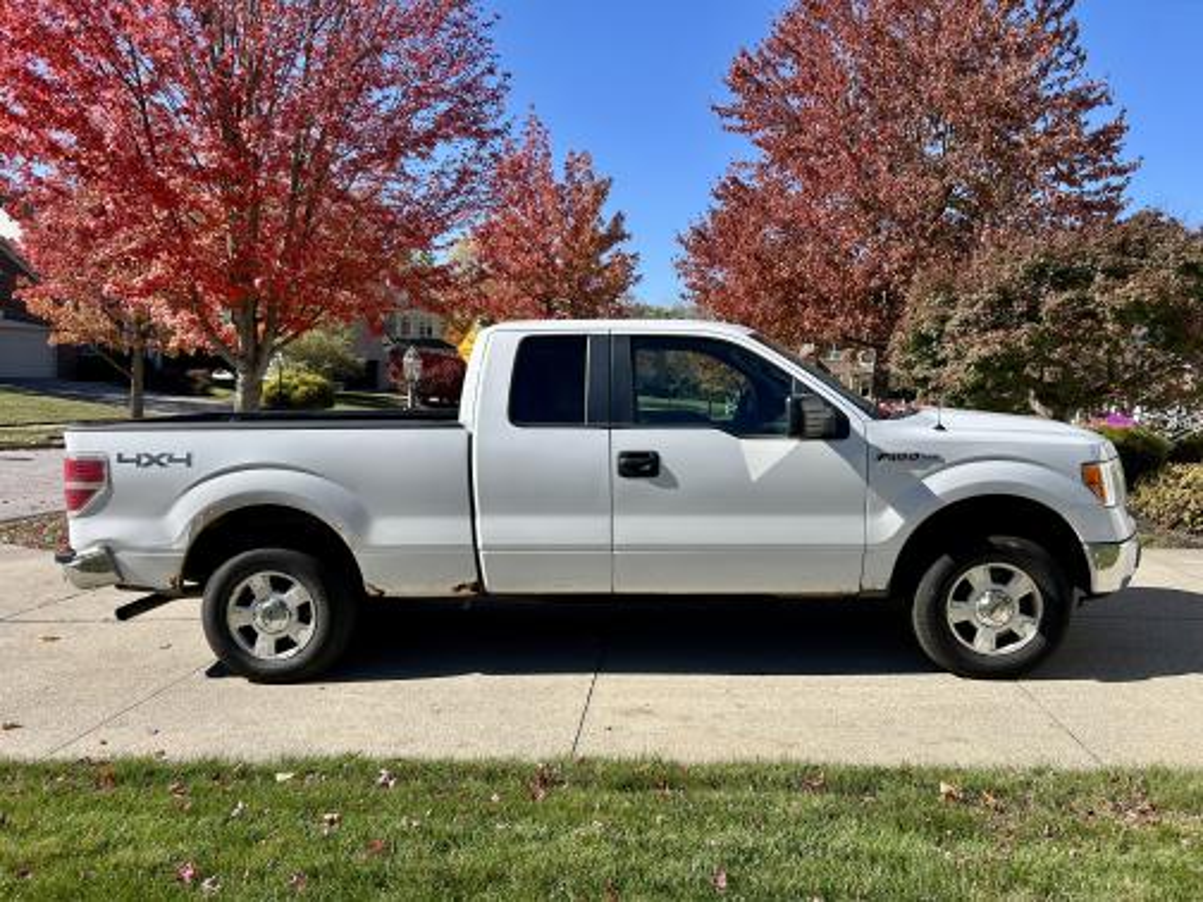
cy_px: 451
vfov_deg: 53.1
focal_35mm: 26
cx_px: 602
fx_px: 904
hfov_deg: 67.3
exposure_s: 1/3077
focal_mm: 5.7
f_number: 1.5
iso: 50
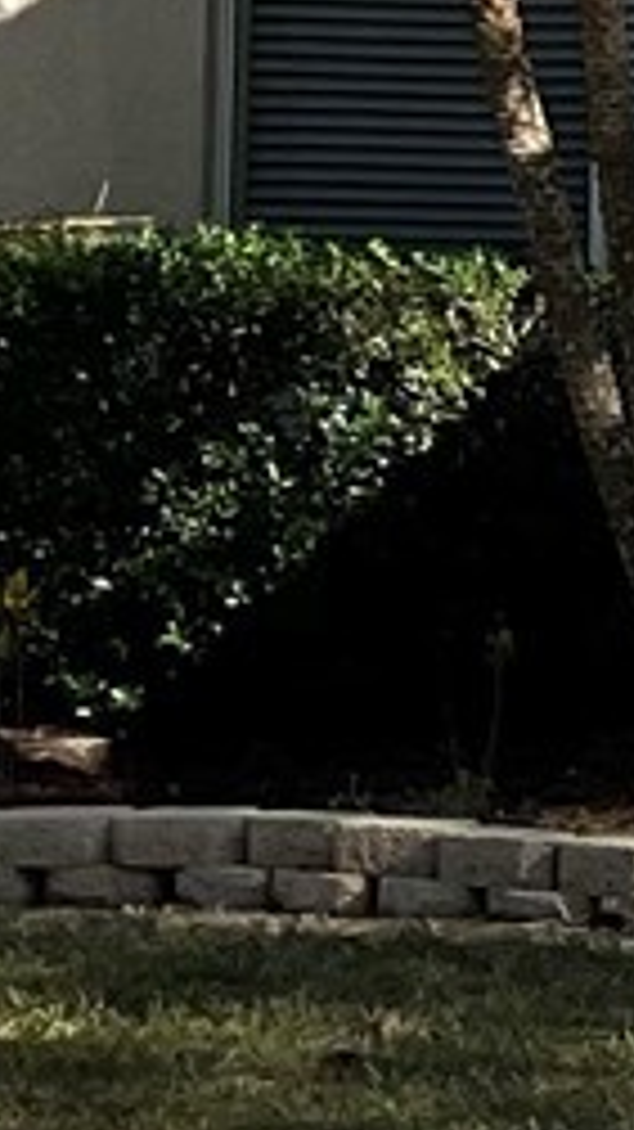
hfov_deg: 5.0
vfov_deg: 10.5
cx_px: 3062
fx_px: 6013
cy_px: -270
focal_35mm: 201
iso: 16
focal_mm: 3
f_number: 1.8
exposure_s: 1/1279
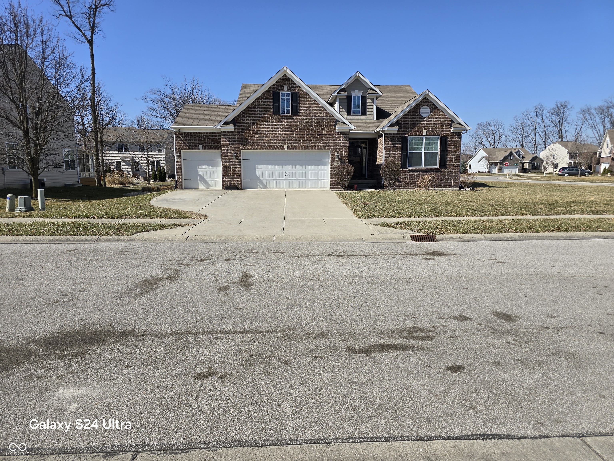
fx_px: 408
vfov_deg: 58.9
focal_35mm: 23
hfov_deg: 73.9
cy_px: 230
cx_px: 307
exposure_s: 1/1041
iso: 12
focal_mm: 6.3
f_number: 1.7
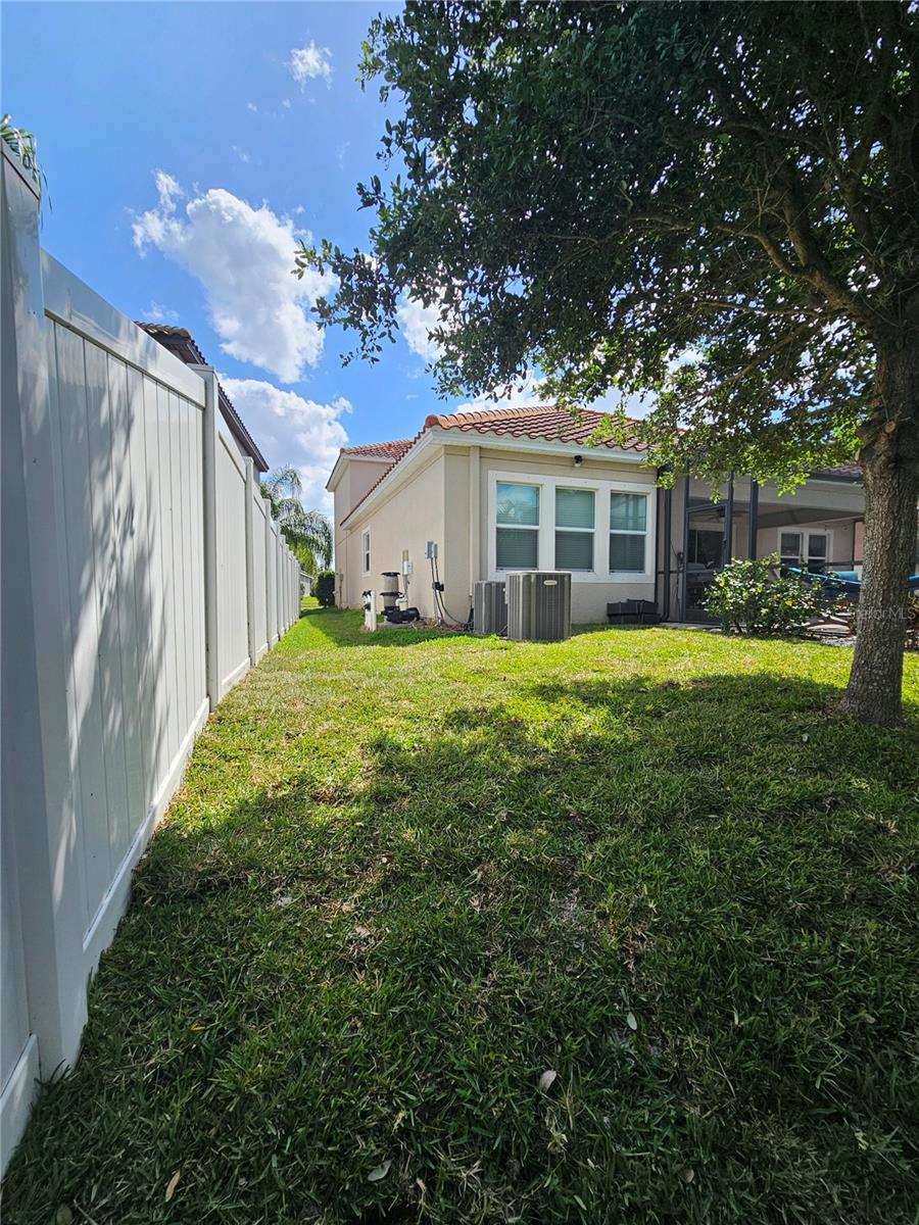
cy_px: 612
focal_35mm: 13
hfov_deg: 89.9
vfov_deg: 106.2
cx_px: 460
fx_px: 460
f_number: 2.2
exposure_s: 1/1429
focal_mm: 2.2
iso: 50
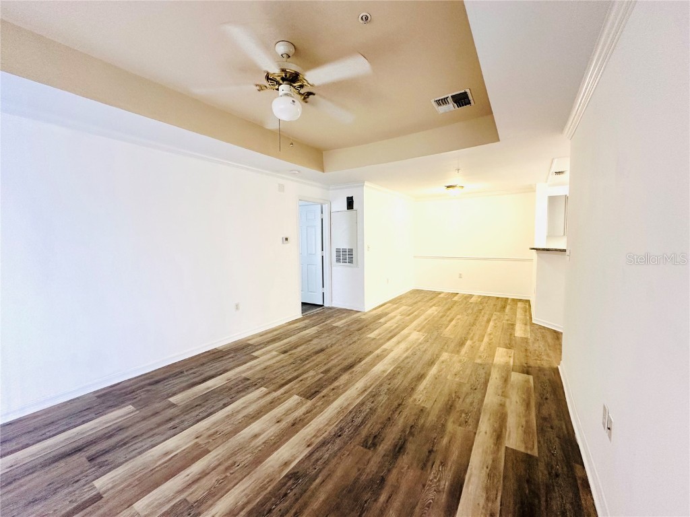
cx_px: 345
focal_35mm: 14
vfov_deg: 85.7
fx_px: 279
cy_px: 258
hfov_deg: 102.1
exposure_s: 1/60
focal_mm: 2.22
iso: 160
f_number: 2.2
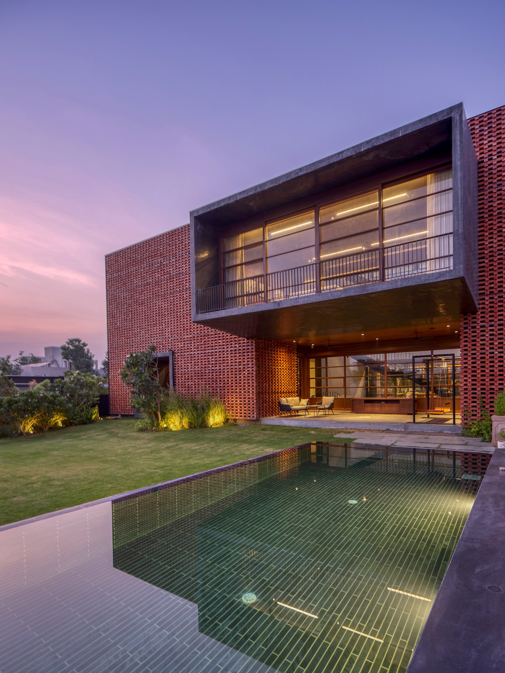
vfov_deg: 84.7
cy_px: 336
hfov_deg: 68.7
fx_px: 370
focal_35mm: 19
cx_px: 252
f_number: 10
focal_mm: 24
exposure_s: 1.4
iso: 100
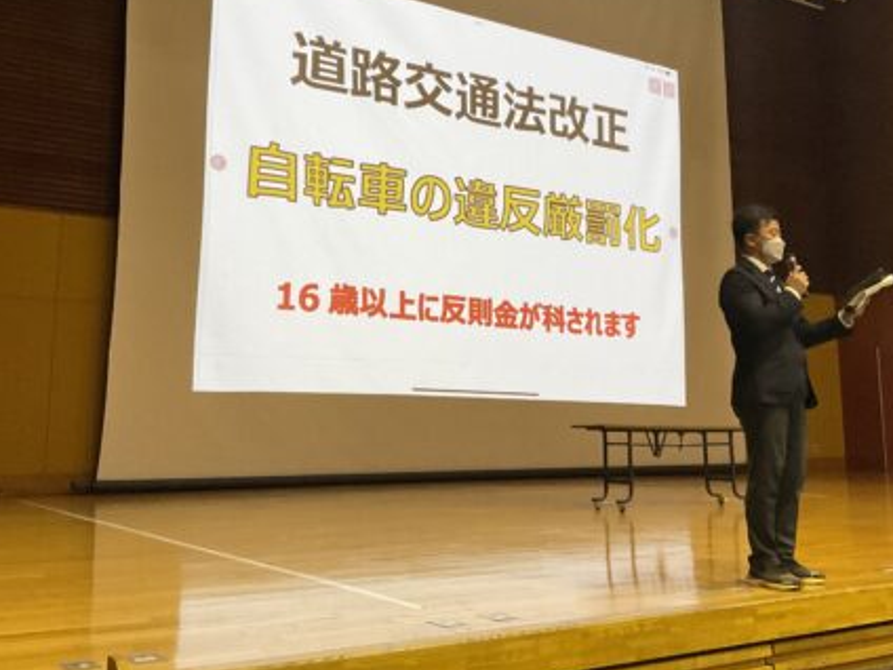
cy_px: 242
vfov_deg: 34.9
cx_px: 463
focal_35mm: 41
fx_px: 1058
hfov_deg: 45.8
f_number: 1.8
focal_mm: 3
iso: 160
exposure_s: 1/60
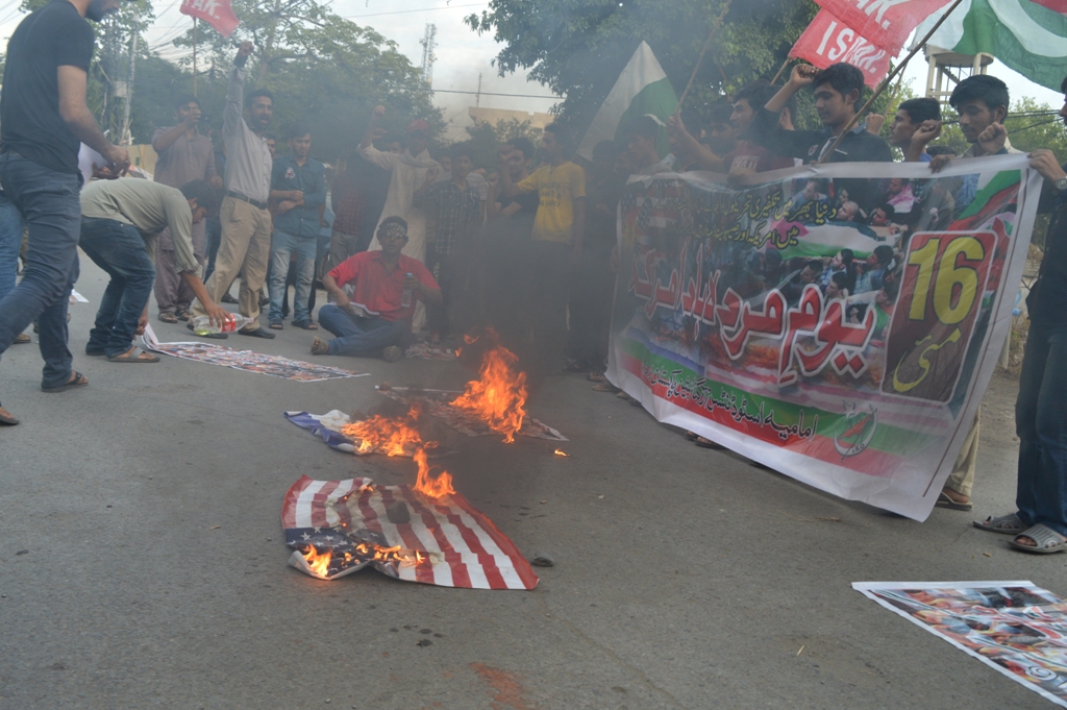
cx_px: 534
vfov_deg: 43.5
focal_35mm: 30
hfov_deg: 62.0
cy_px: 355
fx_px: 888
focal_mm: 20
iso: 320
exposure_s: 1/125
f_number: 5.6
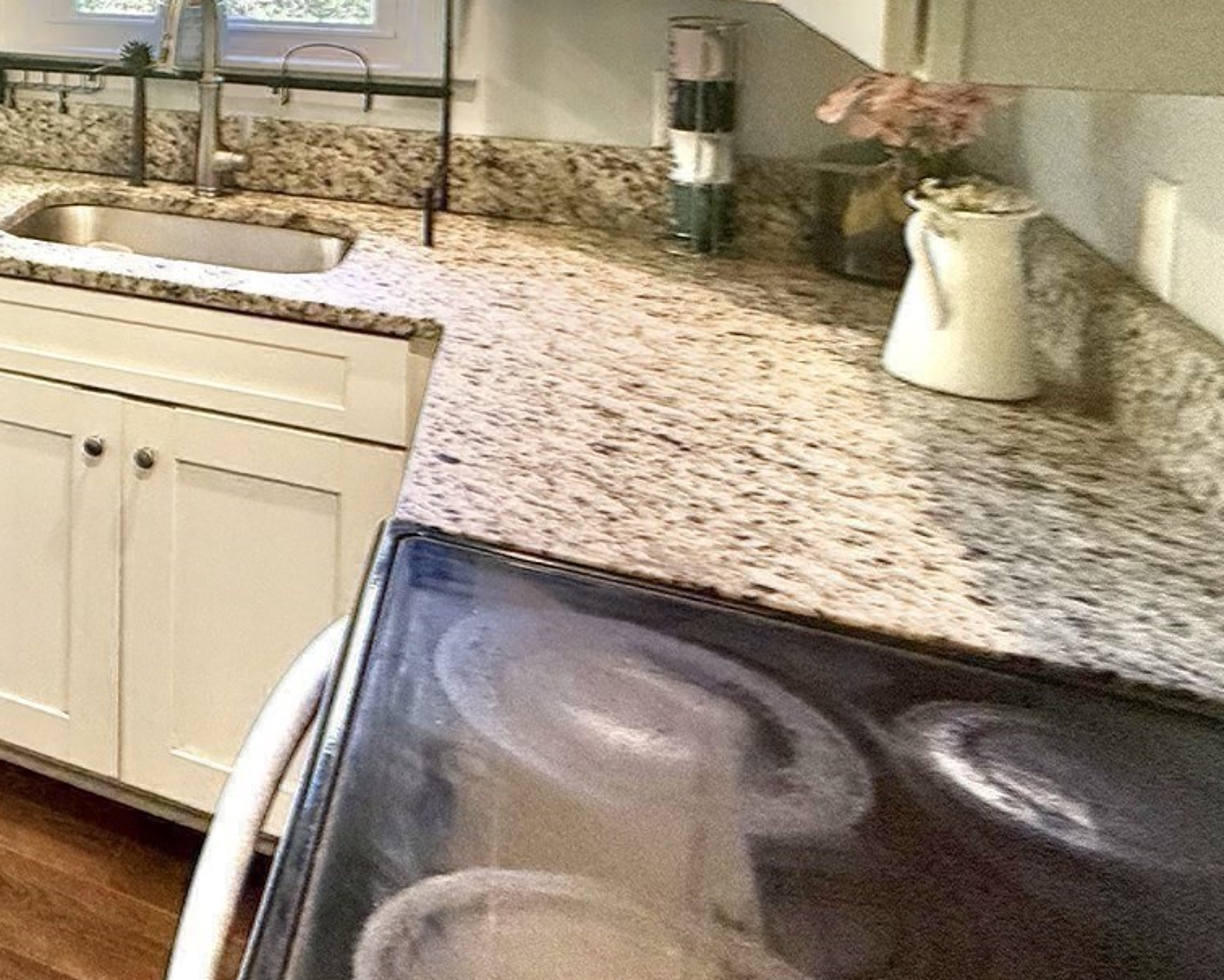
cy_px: -6
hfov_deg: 36.8
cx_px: -267
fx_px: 1341
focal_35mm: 37
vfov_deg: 36.1
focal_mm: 2.22
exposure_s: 1/120
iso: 250
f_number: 2.2
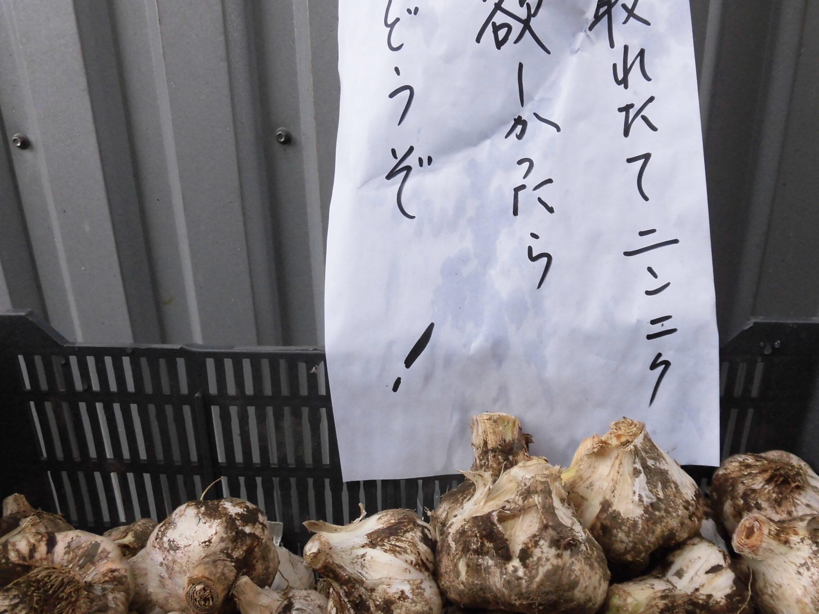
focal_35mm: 27
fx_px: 639
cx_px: 438
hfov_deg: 65.3
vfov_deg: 51.3
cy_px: 323
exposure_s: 1/60
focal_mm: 4.3
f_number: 3.1
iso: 200
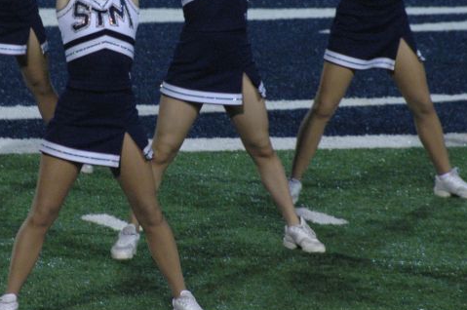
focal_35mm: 641
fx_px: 8304
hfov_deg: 3.2
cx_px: 152
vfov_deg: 2.1
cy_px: 91
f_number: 5.6
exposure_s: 1/60
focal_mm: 200
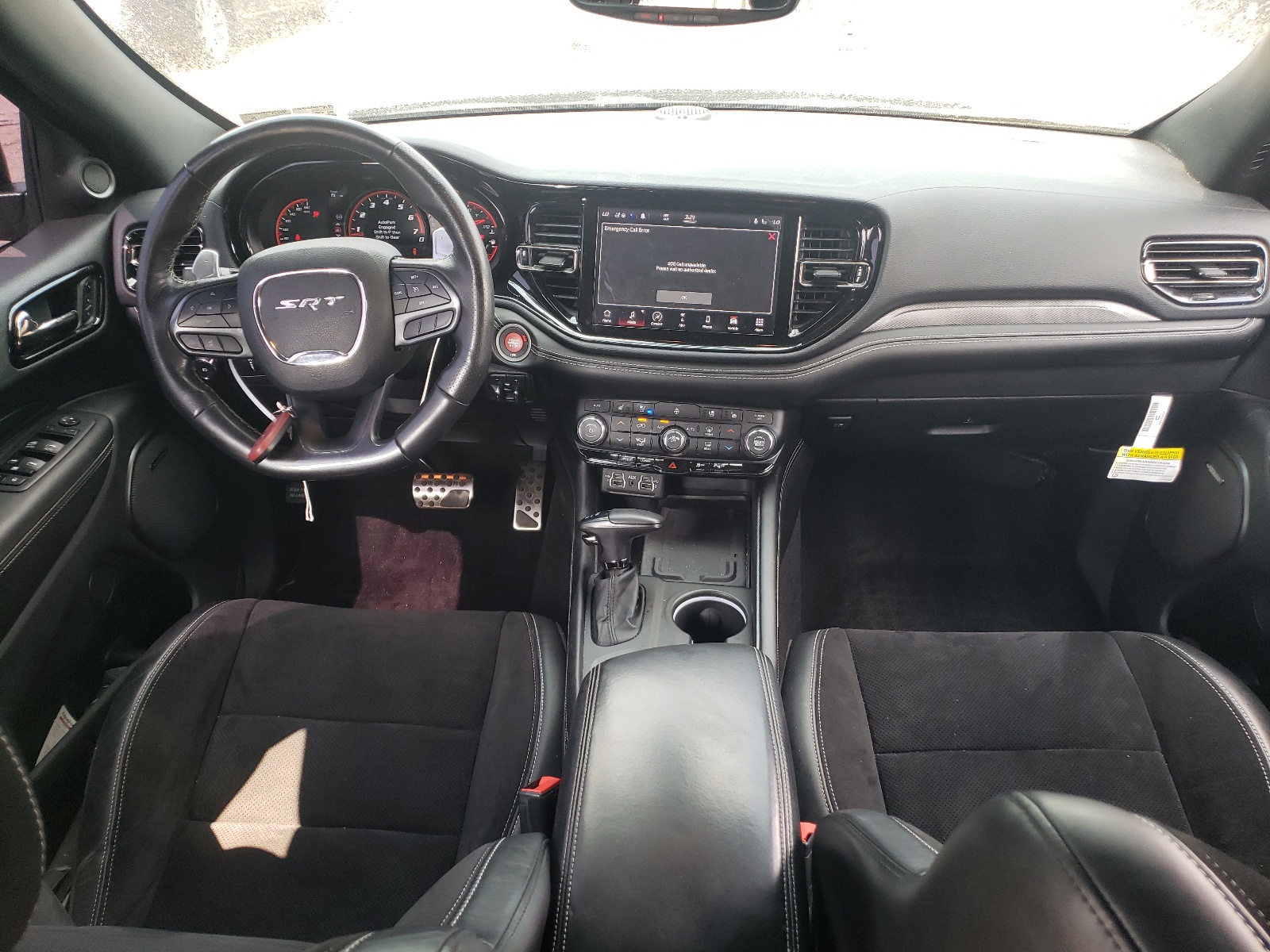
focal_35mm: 26
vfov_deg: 53.1
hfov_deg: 67.3
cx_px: 635
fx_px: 954
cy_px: 476
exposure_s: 1/100
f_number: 1.5
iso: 73
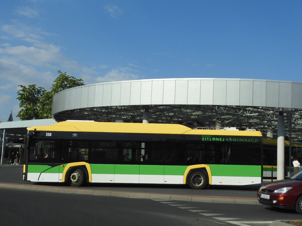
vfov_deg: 32.2
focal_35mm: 45
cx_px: 151
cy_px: 113
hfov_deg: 42.1
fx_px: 393
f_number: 4
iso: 100
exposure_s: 1/1000
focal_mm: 8
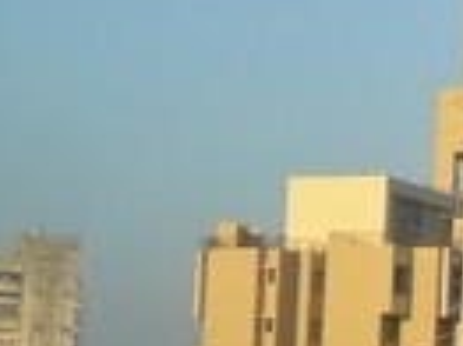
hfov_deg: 7.9
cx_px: 1343
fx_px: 2953
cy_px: 207
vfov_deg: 6.7
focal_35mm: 221
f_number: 4
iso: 100
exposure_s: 1/500
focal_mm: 6.6
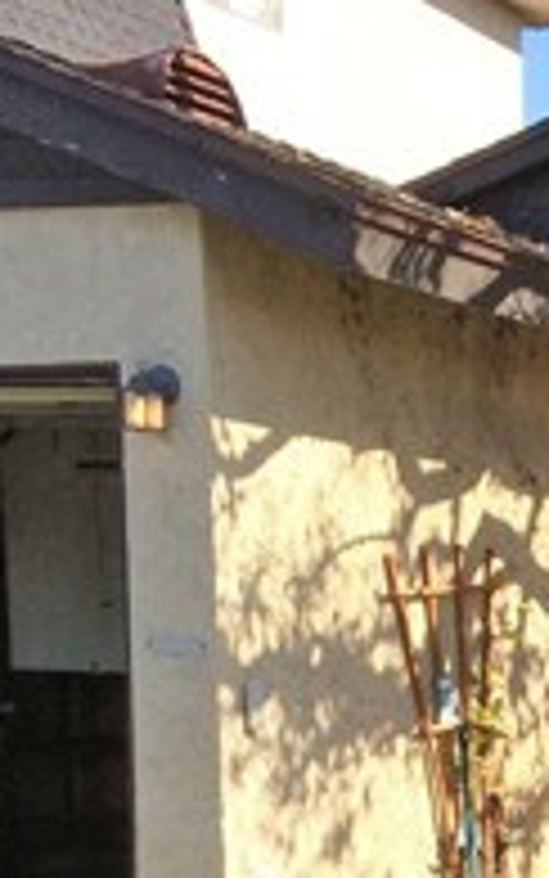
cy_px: 1153
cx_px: 1022
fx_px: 2416
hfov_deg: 11.9
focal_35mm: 101
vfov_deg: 19.0
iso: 32
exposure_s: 1/1244
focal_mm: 4.15
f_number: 2.2
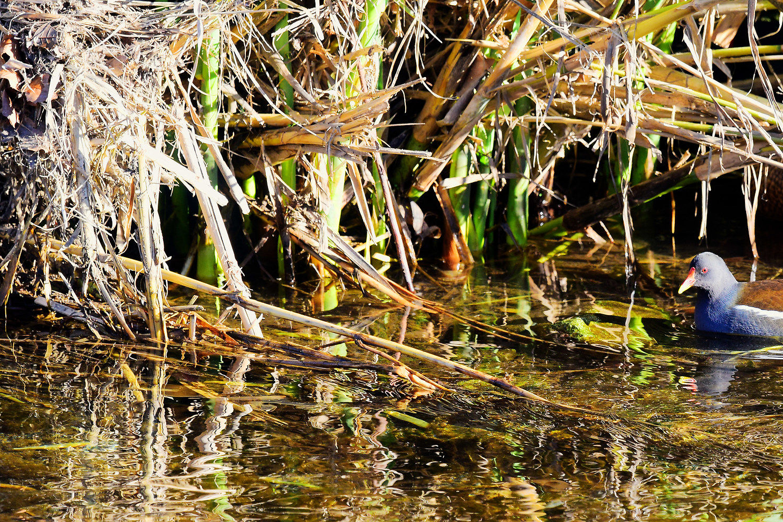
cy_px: 293
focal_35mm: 728
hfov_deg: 2.8
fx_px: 15831
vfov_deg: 1.9
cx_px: 597
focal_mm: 300
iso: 320
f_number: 5
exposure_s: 1/400
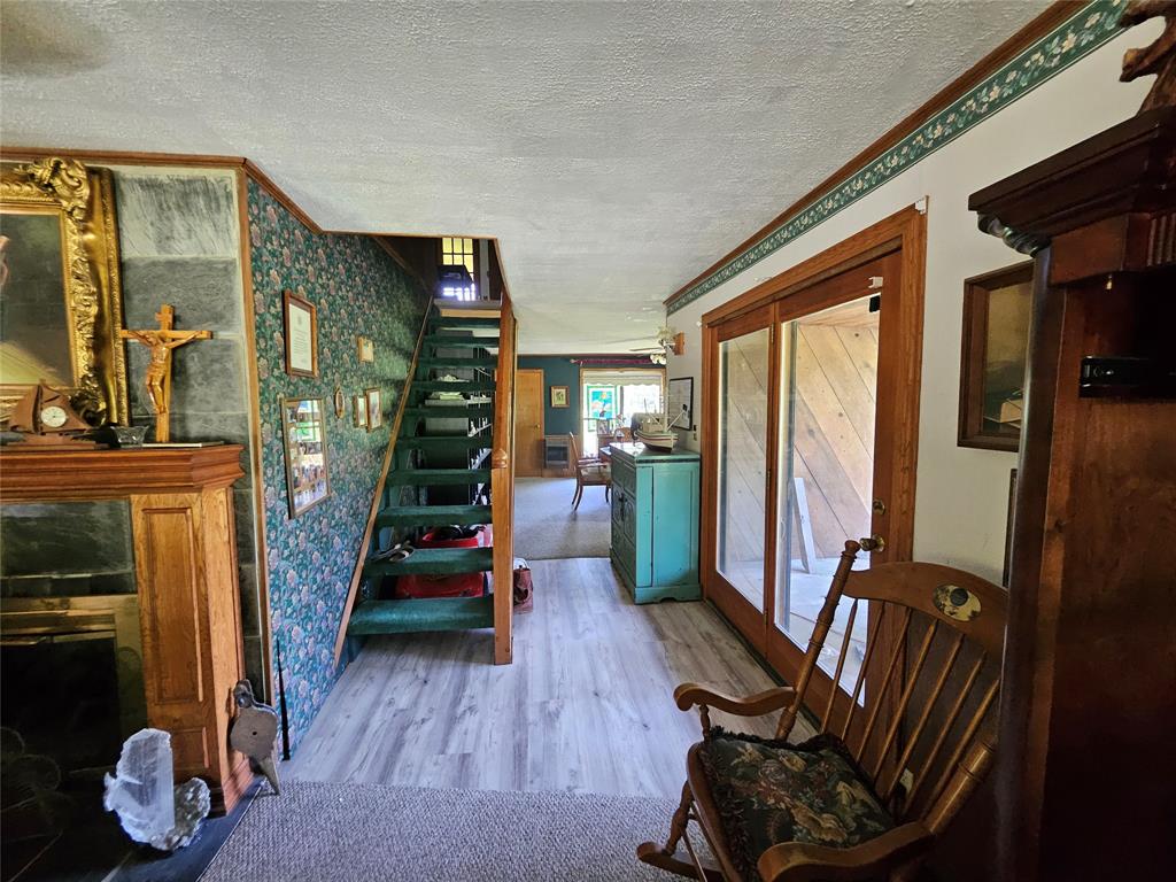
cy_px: 441
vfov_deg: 89.9
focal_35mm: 13
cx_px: 588
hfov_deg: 106.2
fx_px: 442
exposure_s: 1/30
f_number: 2.2
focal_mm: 1.74
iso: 400
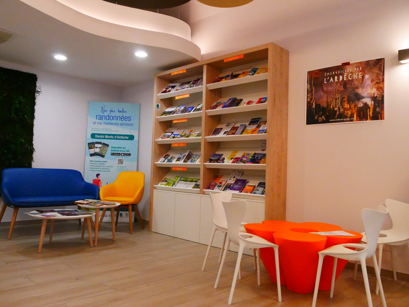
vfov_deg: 49.8
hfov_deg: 63.4
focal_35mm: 28
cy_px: 154
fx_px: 331
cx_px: 204
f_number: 8
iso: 3200
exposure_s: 1/160
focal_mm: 14
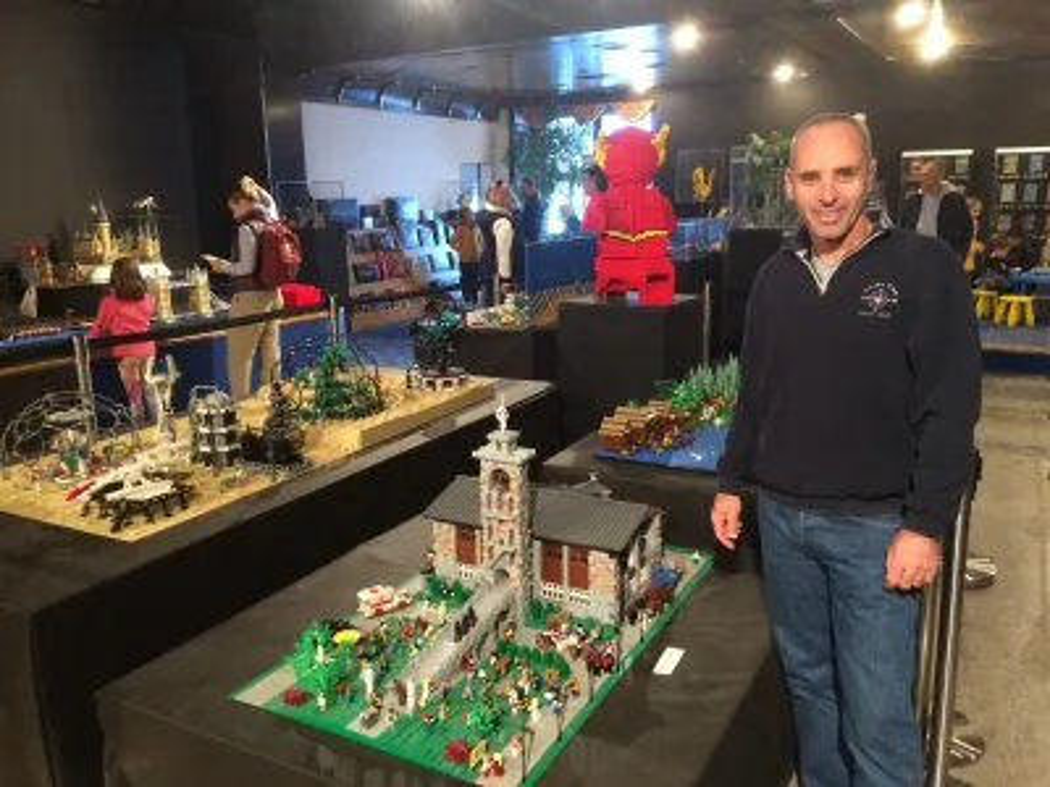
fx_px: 880
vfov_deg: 48.2
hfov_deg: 61.7
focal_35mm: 29
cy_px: 394
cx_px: 525
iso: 320
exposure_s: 1/17
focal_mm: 4.15
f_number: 2.2
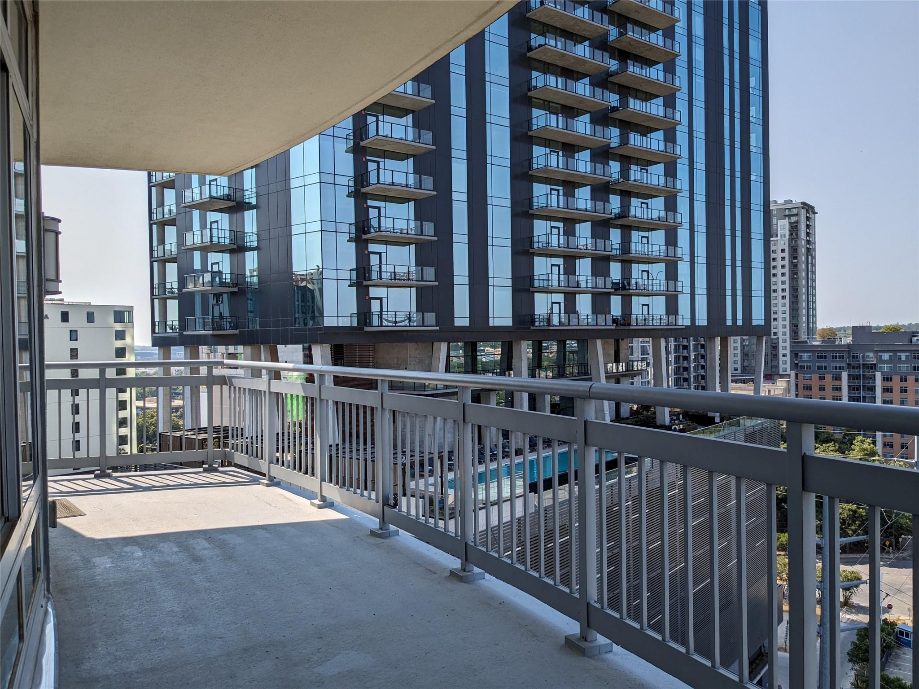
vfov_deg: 51.3
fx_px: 717
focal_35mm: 27
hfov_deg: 65.3
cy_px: 344
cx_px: 460
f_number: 1.73
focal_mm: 4.38
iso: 34
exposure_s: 1/3344
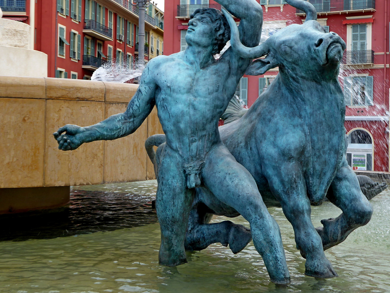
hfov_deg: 33.1
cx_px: 240
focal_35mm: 58
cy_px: 129
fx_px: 653
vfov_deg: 25.2
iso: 80
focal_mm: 8.4
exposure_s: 1/100
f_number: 4
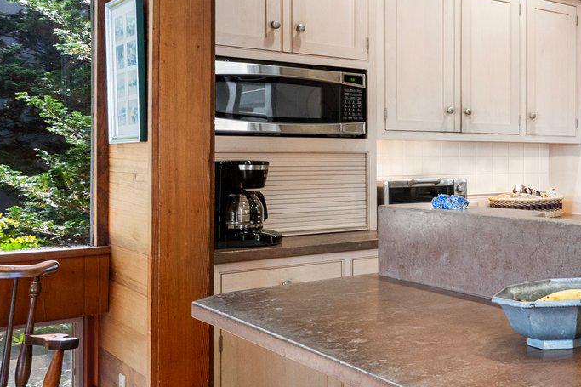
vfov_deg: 31.9
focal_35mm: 42
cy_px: 206
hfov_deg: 32.8
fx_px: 678
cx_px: 777
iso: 1000
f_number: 7.1
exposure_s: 1/20
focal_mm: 14
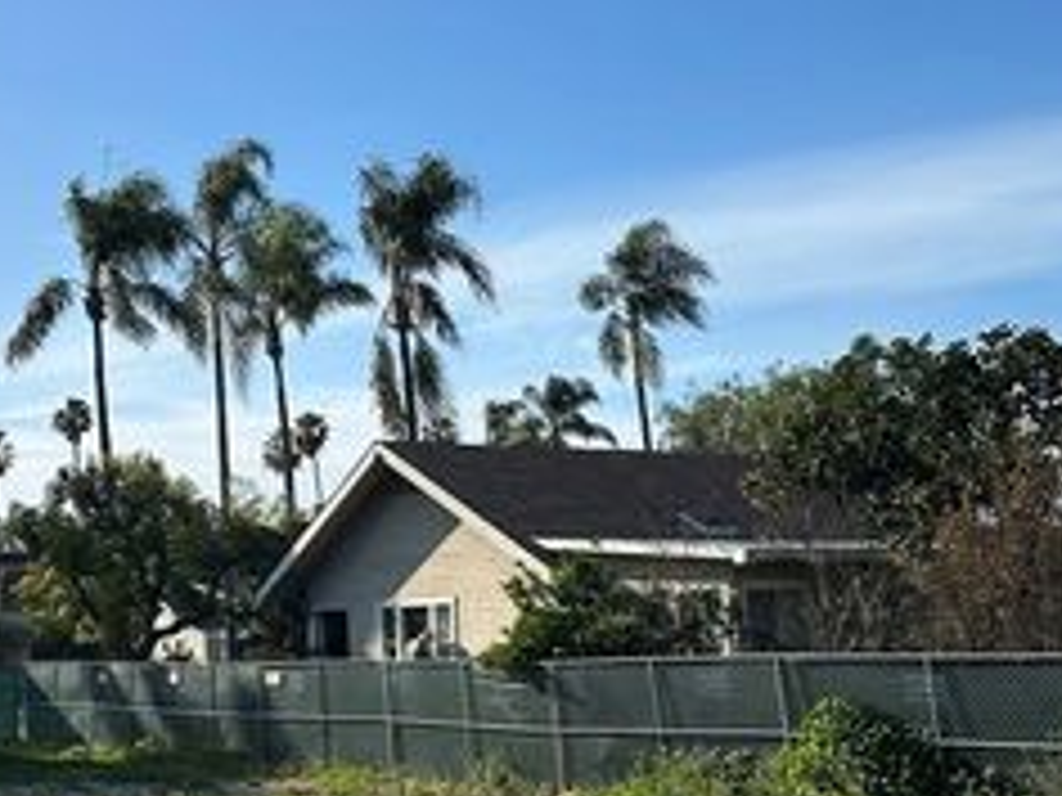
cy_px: 474
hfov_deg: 33.9
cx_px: 212
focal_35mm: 55
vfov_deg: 26.5
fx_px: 1687
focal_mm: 5.7
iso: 50
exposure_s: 1/5319
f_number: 1.5
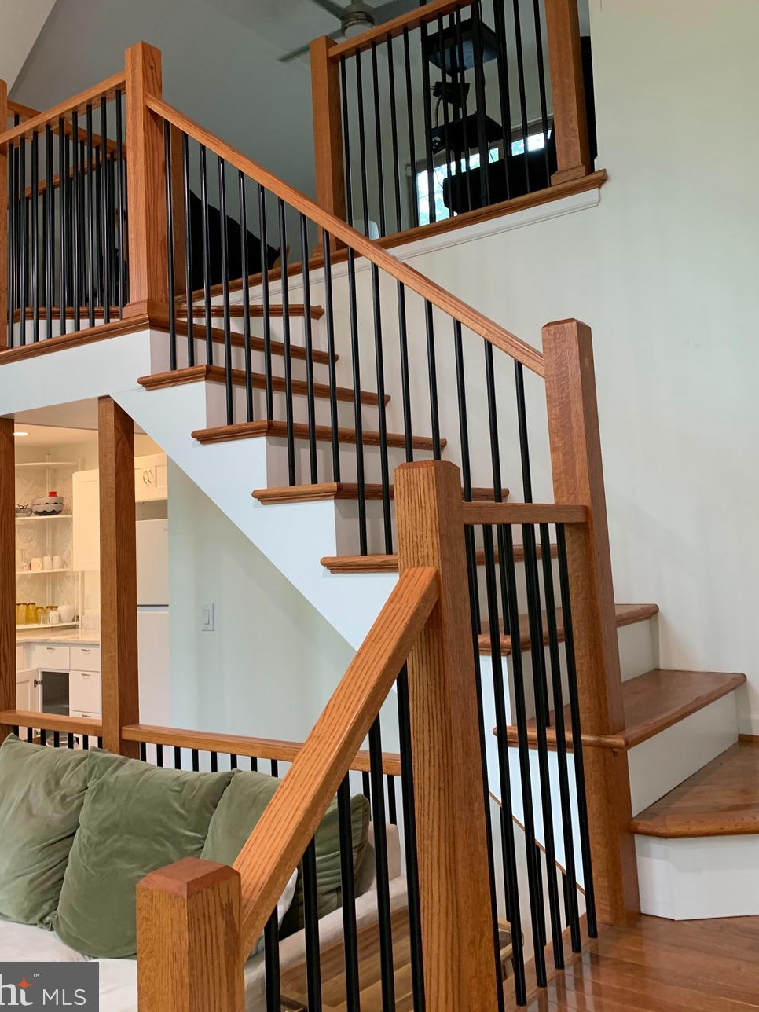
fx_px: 906
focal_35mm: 31
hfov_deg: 45.4
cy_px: 423
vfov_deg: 58.0
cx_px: 355
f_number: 1.8
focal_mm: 4.25
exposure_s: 1/60
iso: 160
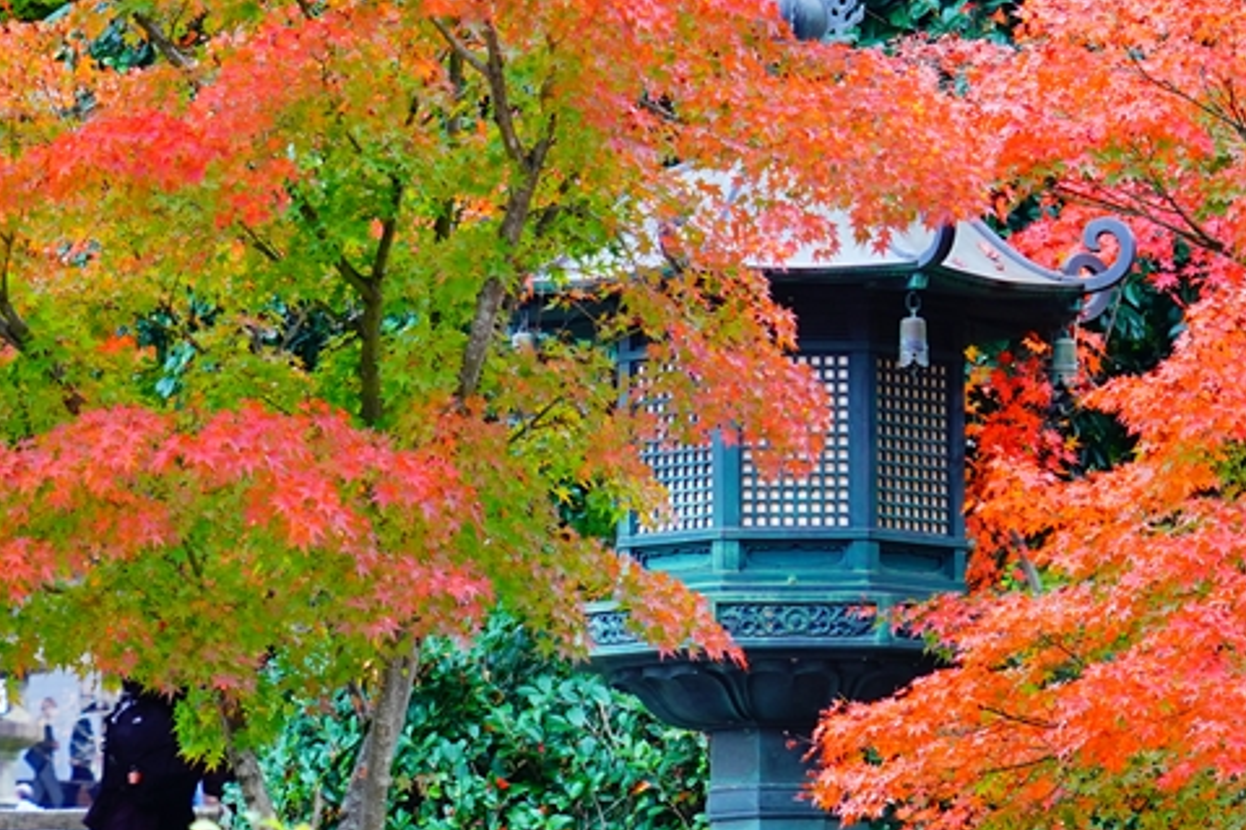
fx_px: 9064
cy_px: 264
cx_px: 965
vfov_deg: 5.2
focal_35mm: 262
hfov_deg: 7.9
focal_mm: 105
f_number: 5.6
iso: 400
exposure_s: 1/200
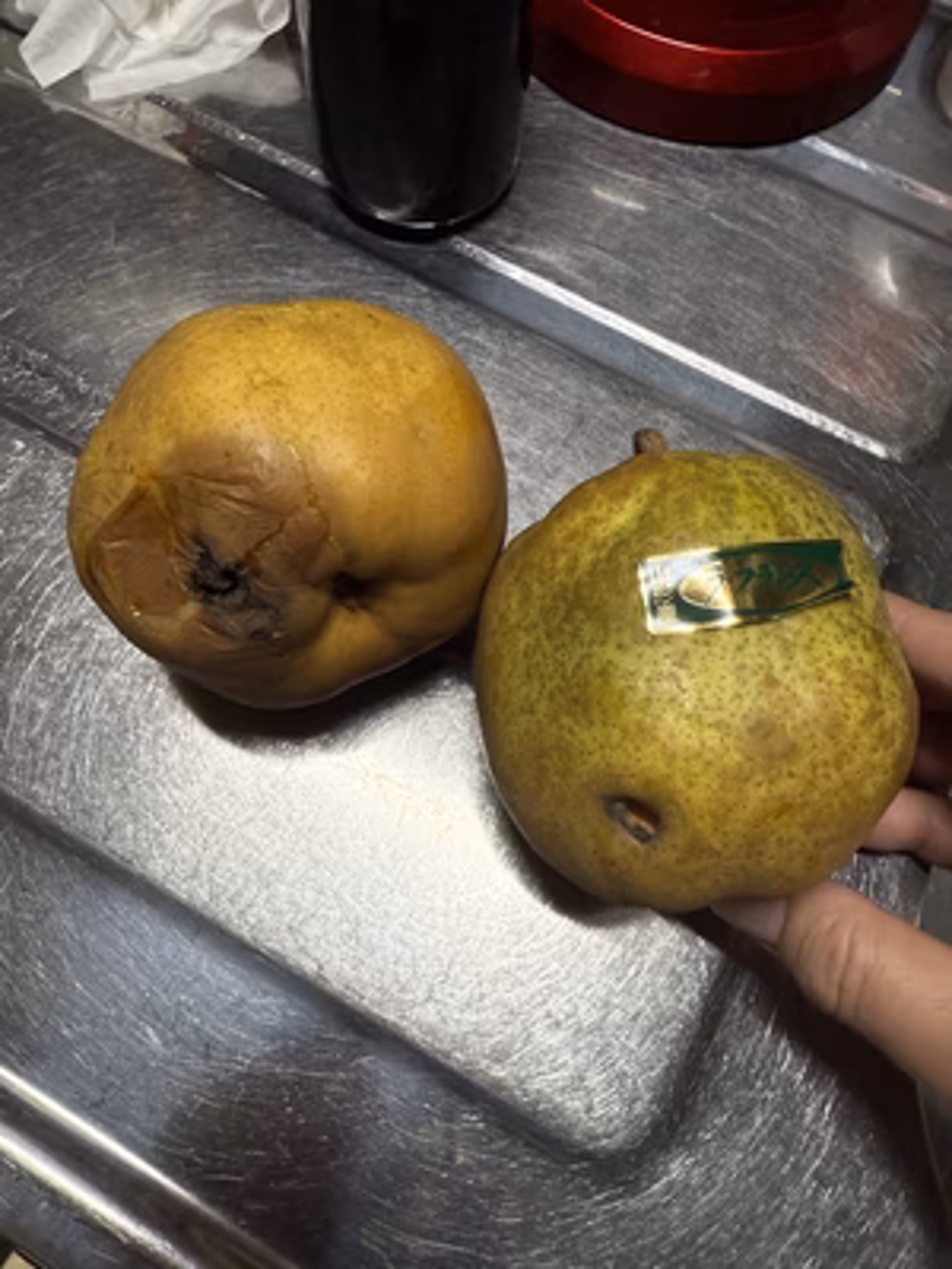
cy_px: 634
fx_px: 880
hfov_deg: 56.8
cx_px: 476
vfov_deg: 71.6
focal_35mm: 24
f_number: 2.2
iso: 200
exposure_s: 1/120
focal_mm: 2.22
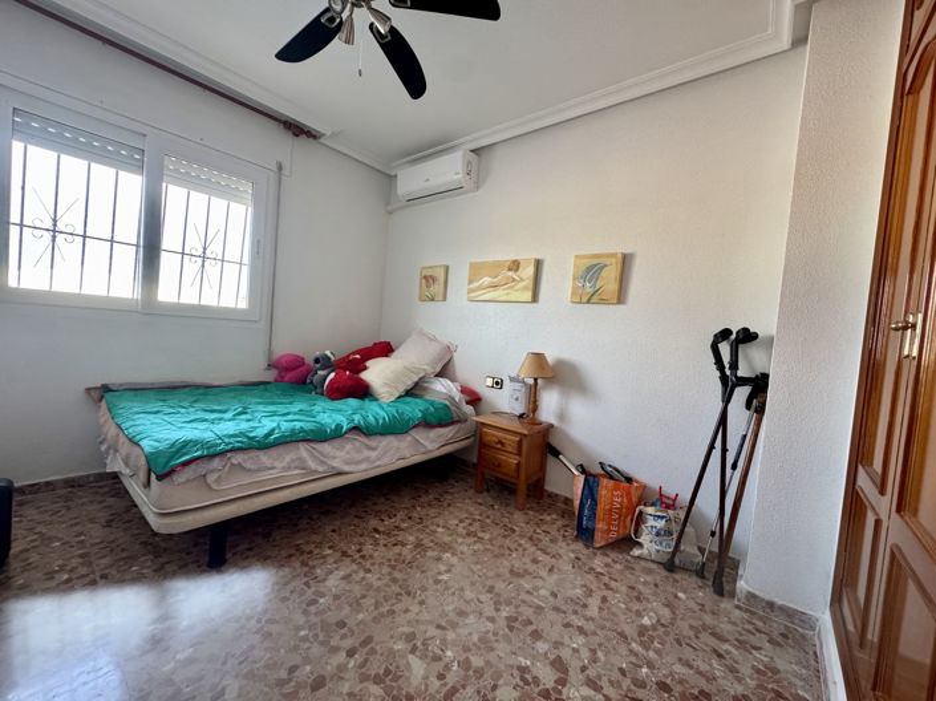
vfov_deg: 85.6
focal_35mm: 14
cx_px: 468
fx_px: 378
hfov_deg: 102.1
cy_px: 350
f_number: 2.2
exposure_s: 1/88
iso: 320
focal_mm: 2.22
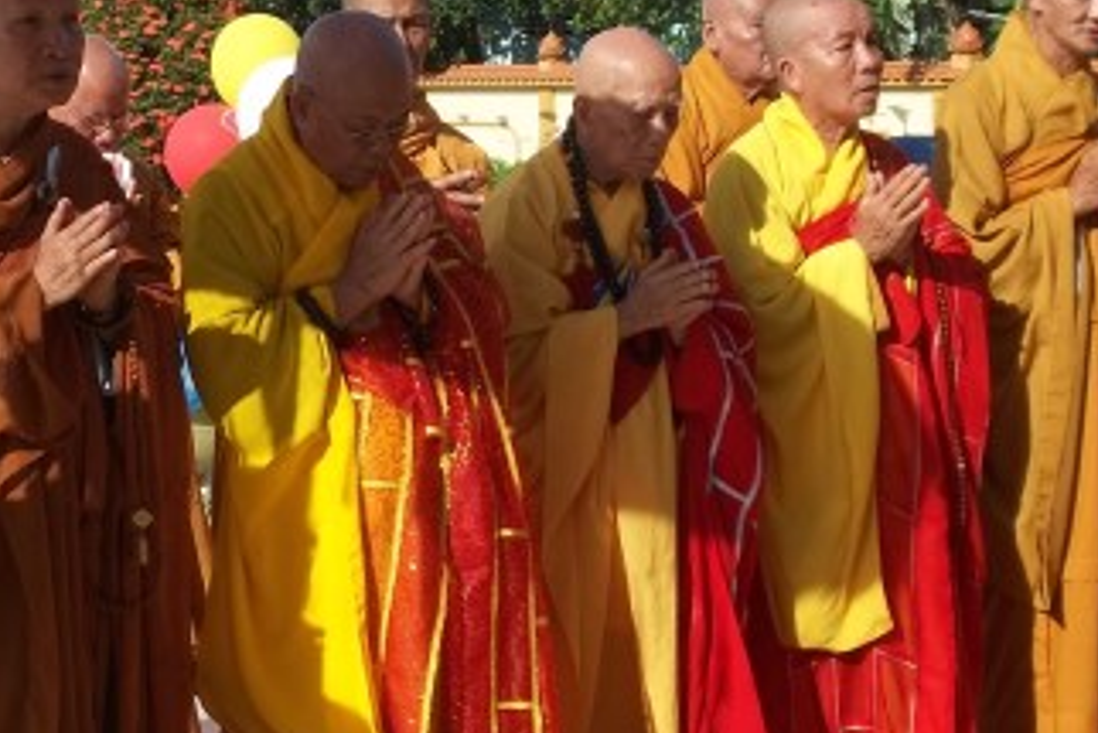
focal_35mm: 95
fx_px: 2899
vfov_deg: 14.4
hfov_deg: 21.4
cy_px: 201
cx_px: 375
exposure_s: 1/160
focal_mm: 8.2
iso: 64
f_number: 8.9
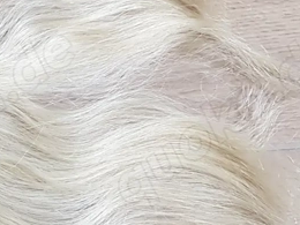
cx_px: -165
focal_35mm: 100
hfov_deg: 17.4
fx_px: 867
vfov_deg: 14.8
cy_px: 134
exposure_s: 1/33
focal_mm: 4.2
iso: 200
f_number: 1.7
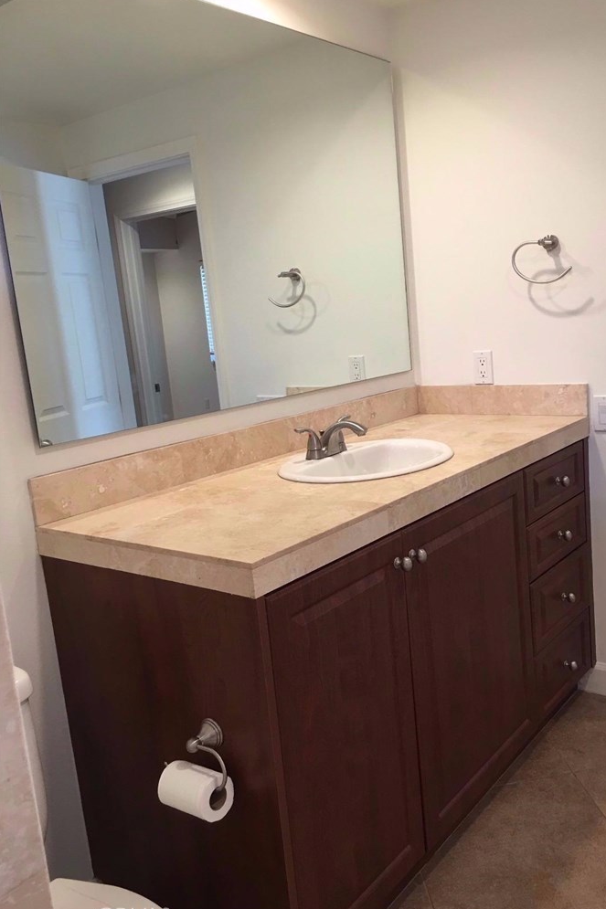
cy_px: 462
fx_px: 783
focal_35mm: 31
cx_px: 348
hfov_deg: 42.2
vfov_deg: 60.3
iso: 40
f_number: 2.2
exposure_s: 1/17
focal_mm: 4.15
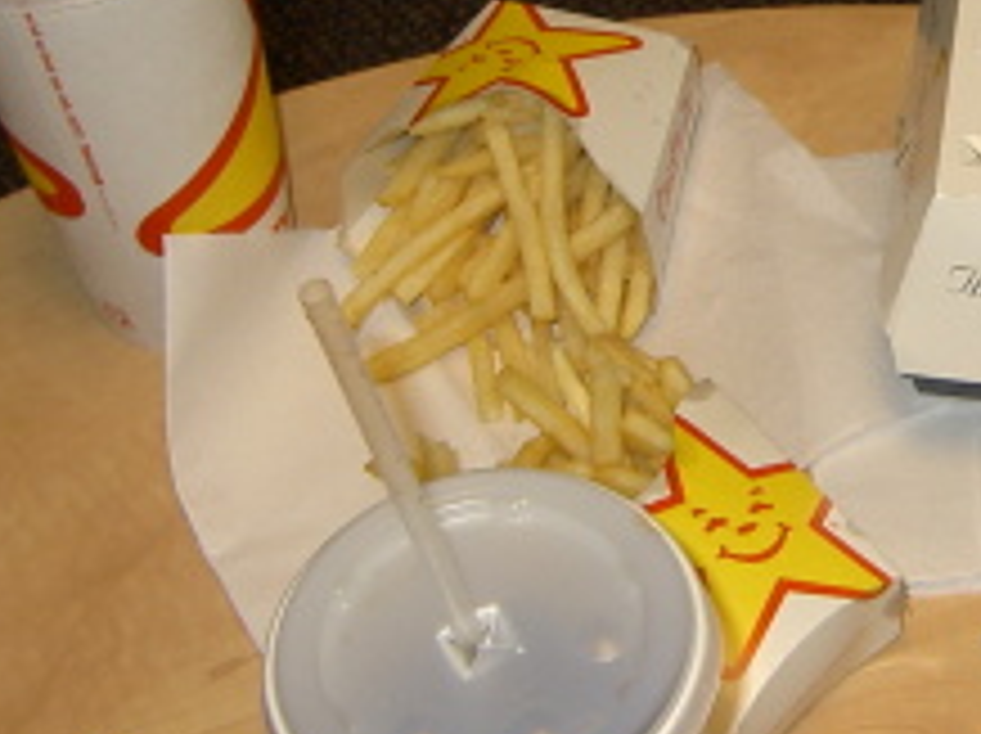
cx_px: 1008
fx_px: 2831
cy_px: 257
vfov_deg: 14.7
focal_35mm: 100
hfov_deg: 19.1
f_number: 2.8
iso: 50
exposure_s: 1/60
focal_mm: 5.6
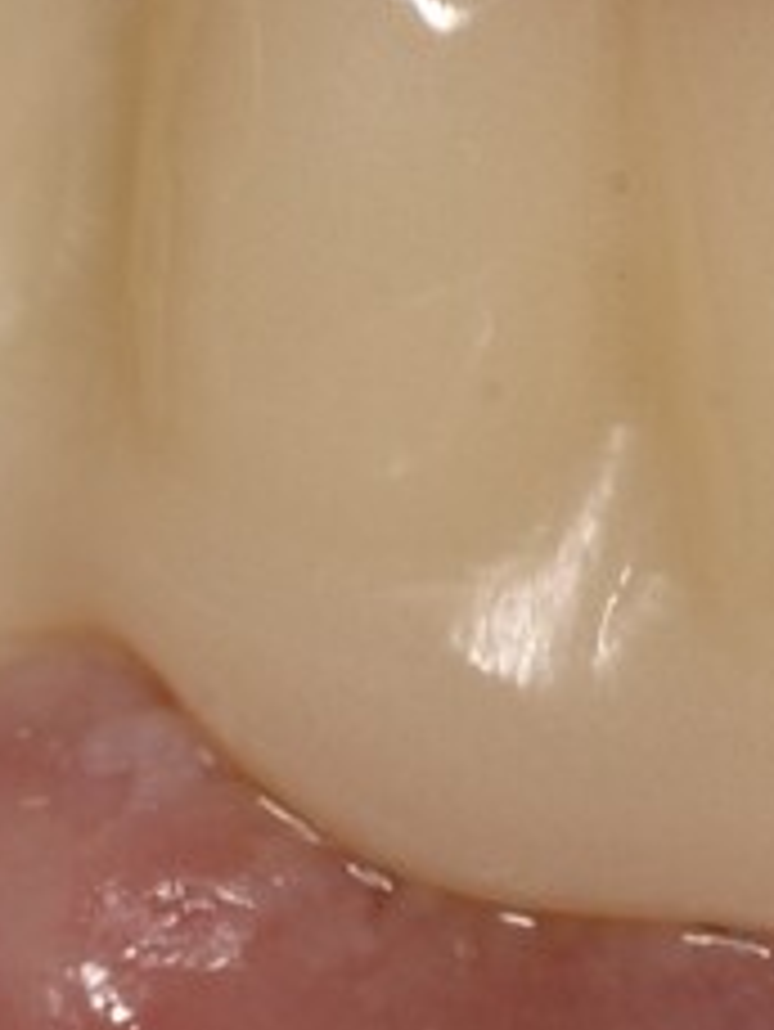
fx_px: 17305
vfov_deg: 3.4
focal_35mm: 581
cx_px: 1328
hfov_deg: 2.6
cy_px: -191
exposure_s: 1/200
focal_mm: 105
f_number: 25
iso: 100
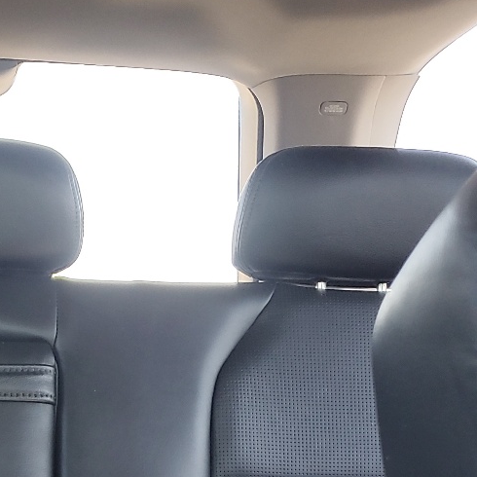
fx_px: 1169
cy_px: 539
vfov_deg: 21.7
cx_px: -53
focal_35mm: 75
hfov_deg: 21.8
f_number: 1.5
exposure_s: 1/60.2
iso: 55
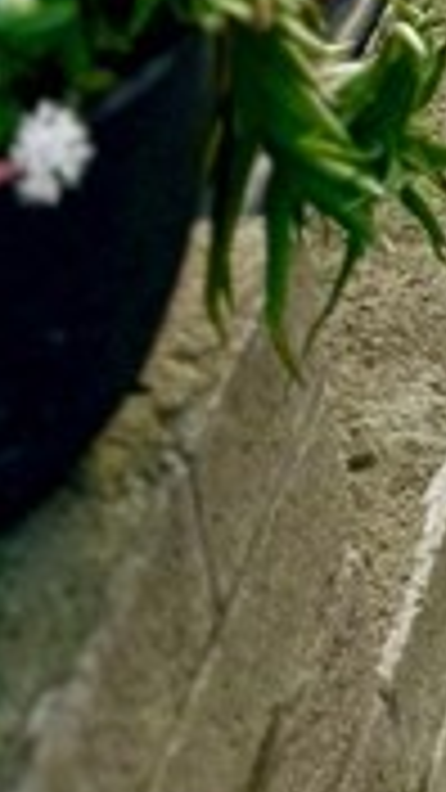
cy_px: -504
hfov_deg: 7.3
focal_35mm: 152
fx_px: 3196
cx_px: 1216
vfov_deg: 13.1
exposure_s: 1/782
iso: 80
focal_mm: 6.86
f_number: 1.78
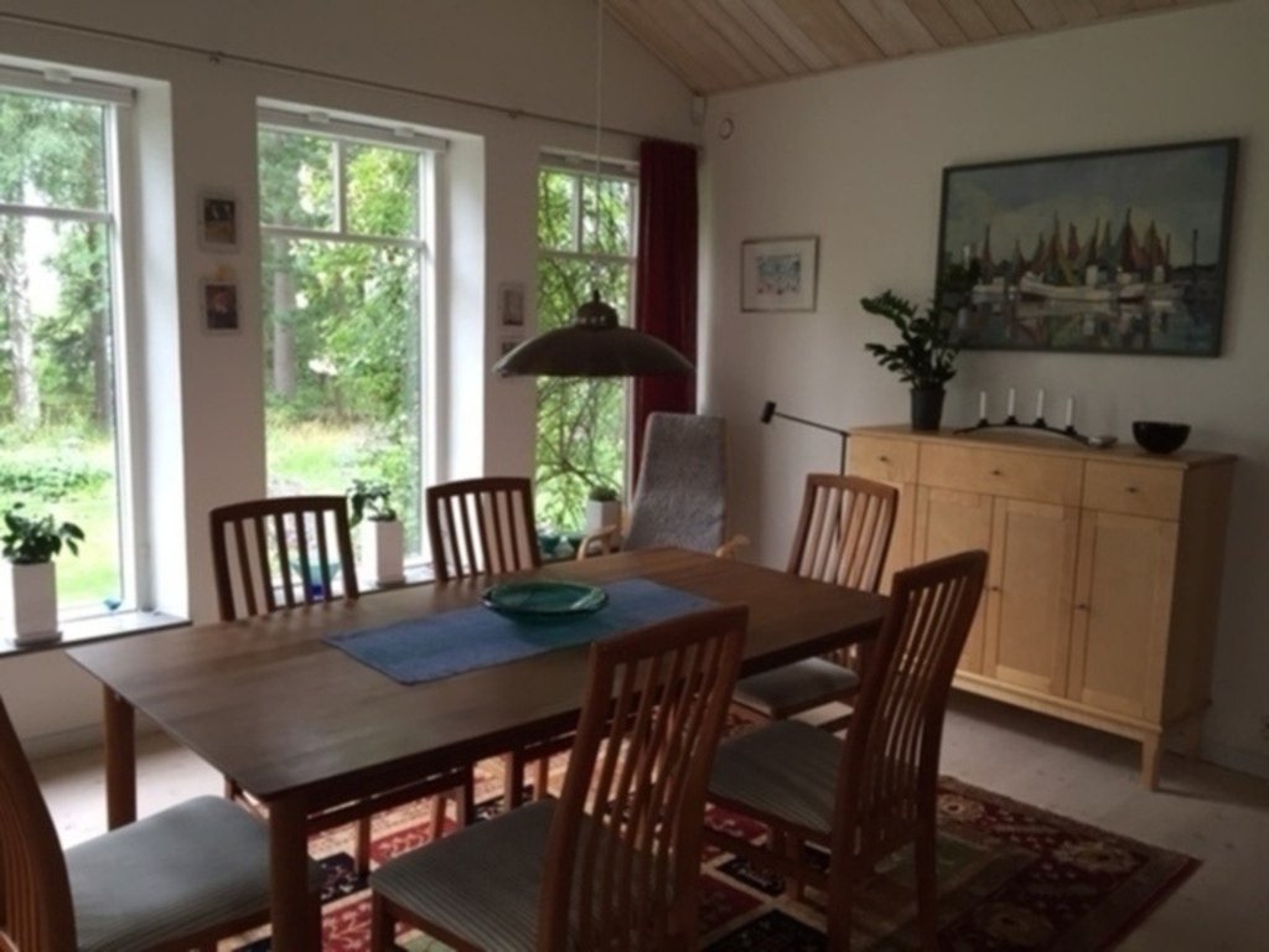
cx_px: 634
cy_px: 476
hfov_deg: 61.7
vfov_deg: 48.2
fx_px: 1063
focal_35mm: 29
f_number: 2.2
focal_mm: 4.15
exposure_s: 1/33
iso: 40
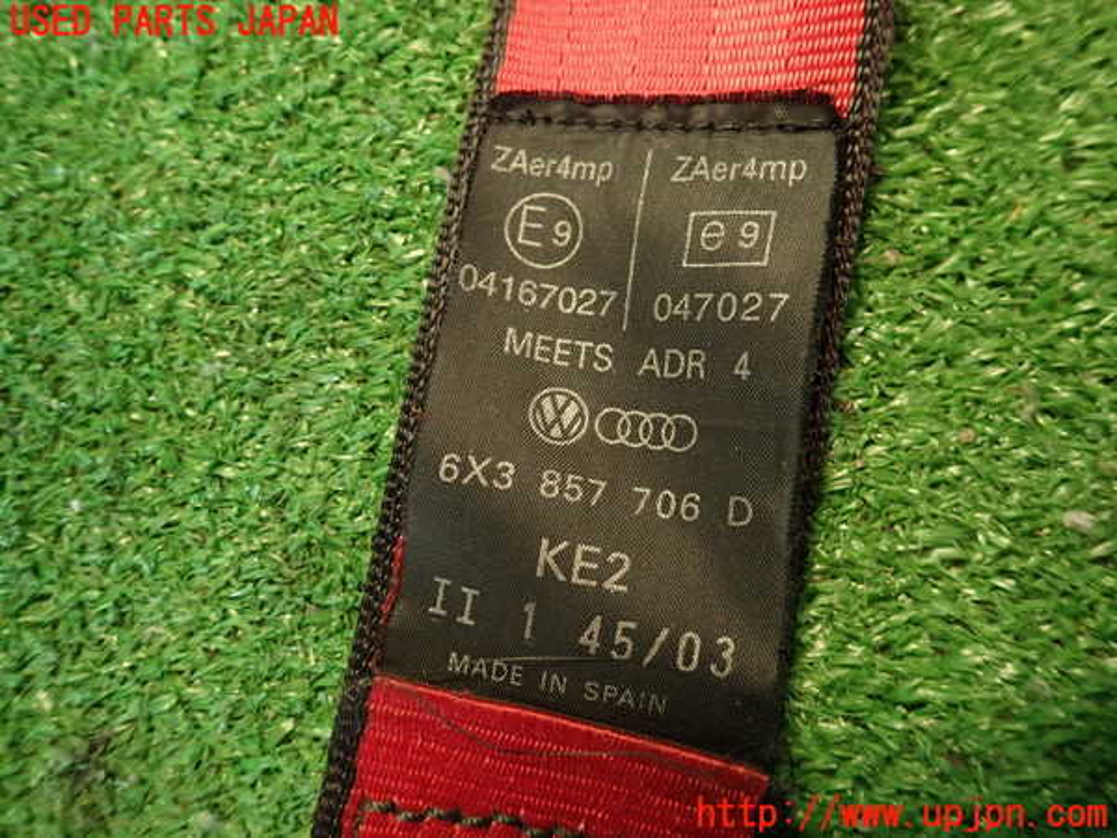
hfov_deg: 69.4
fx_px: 807
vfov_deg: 54.9
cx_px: 558
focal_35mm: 25
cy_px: 419
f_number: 2
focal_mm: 4.5
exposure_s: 1/30
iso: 320
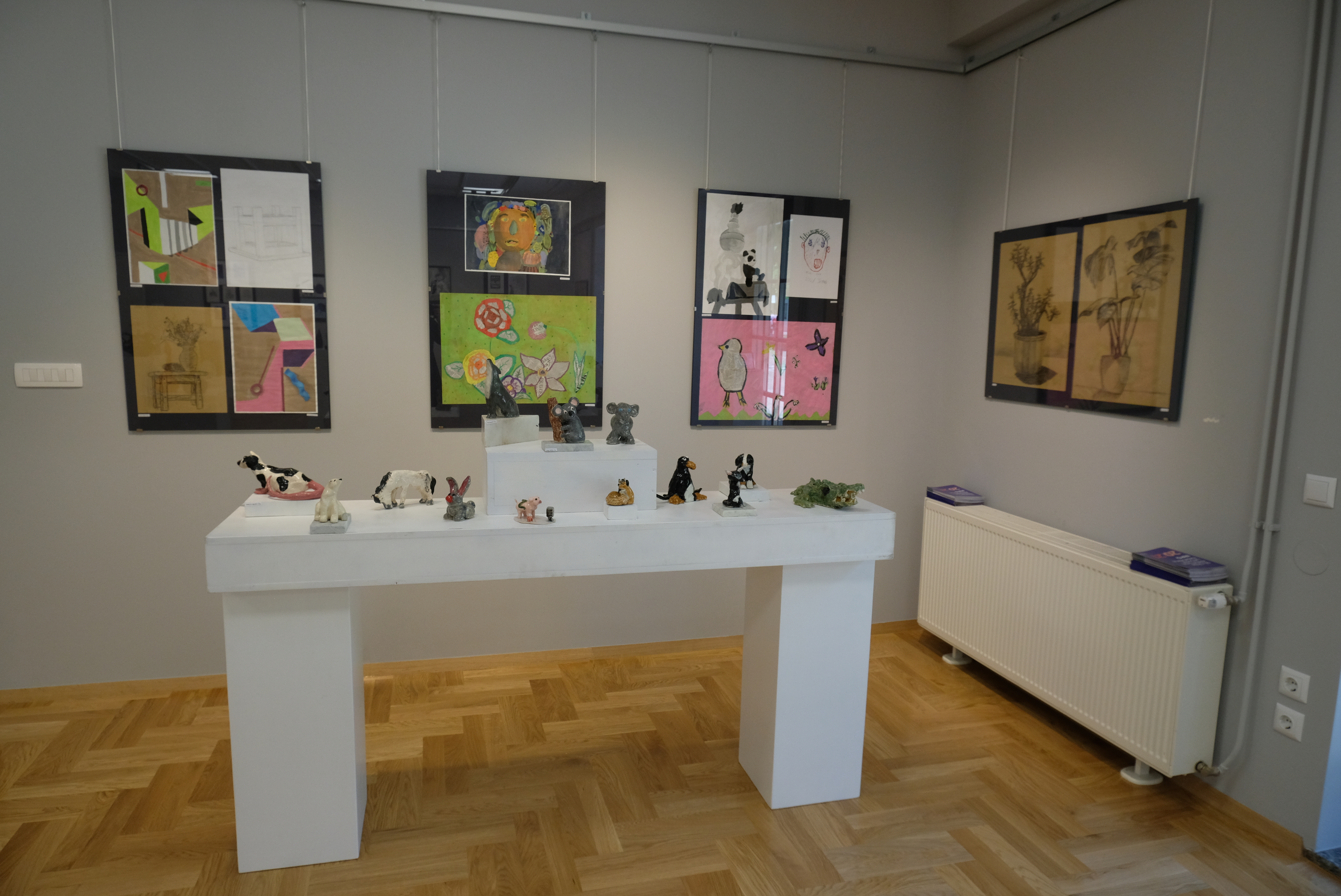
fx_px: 857
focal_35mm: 23
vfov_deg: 55.2
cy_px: 448
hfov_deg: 76.1
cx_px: 670
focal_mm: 15
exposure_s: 1/125
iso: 1000
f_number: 5.6
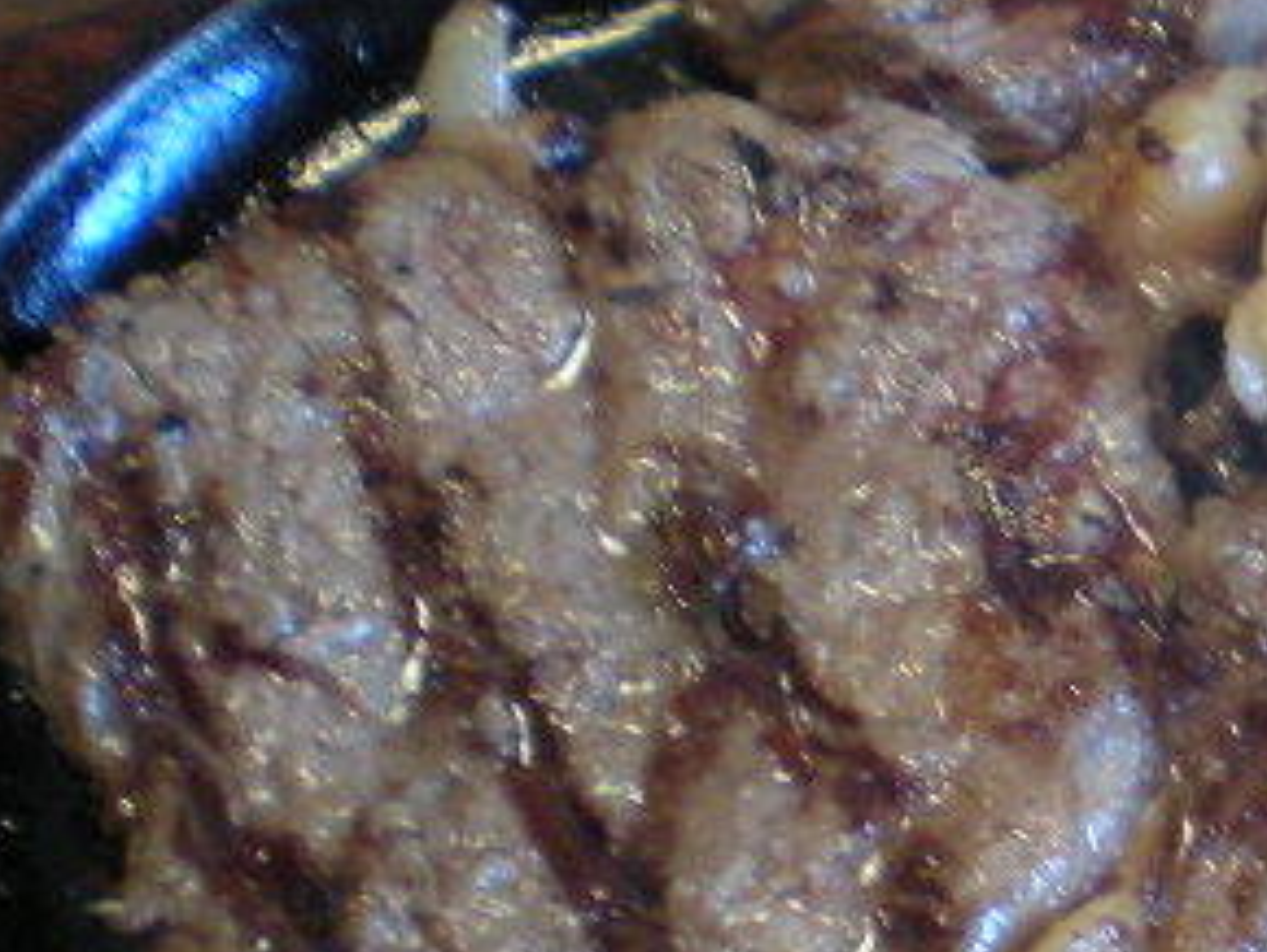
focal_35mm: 134
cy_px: 542
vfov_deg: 11.1
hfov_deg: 13.9
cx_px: 1800
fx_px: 4909
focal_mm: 6.3
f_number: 3.1
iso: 200
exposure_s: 1/20.8
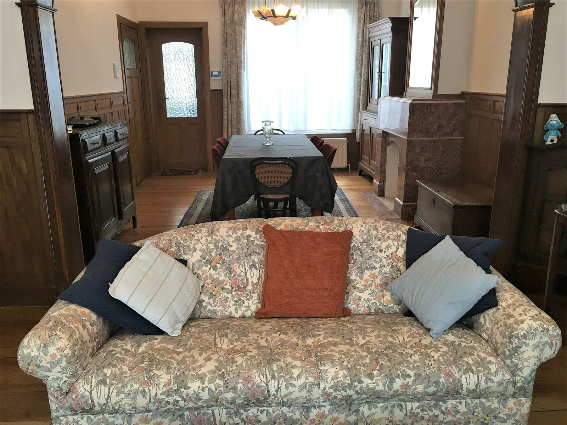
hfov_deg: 61.7
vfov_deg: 48.2
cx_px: 284
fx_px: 475
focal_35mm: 29
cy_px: 212
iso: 64
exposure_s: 1/33
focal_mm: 4.15
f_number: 2.2
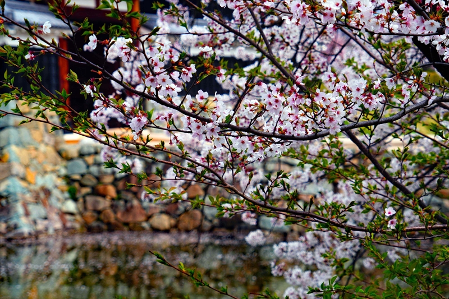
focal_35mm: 128
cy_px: 150
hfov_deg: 16.1
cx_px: 224
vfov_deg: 10.7
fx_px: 1590
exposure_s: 1/200
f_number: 6.3
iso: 100
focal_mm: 85
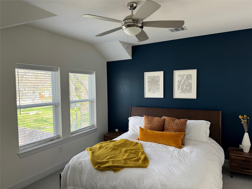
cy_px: 94
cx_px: 126
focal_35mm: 24
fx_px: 175
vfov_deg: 56.8
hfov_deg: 71.6
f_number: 1.78
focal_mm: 6.86
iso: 100
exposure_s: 1/121
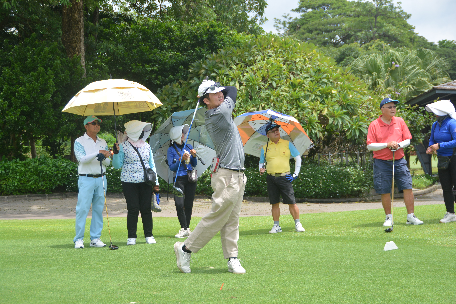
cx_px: 228
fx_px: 950
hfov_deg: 27.0
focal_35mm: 75
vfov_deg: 18.2
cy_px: 152
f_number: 5.6
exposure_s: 1/1000
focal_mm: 50
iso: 400
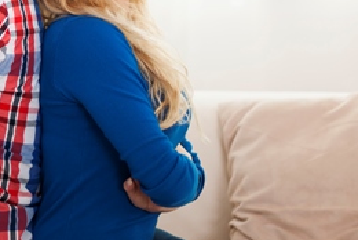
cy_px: 12
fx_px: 1225
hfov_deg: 16.3
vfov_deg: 11.1
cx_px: -3
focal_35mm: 123
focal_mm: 50
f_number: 1.6
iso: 100
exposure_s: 1/200
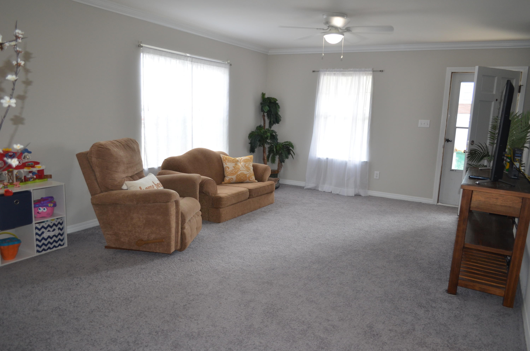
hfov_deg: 67.5
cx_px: 265
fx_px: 397
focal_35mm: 27
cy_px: 176
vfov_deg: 47.7
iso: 500
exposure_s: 1/60
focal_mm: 18
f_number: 3.5
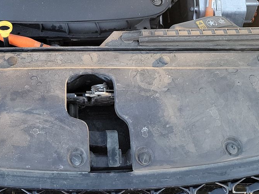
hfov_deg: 33.2
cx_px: 69
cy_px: -34
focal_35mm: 57
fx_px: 426
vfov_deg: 23.6
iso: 107
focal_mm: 6.7
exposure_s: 1/59
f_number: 1.8
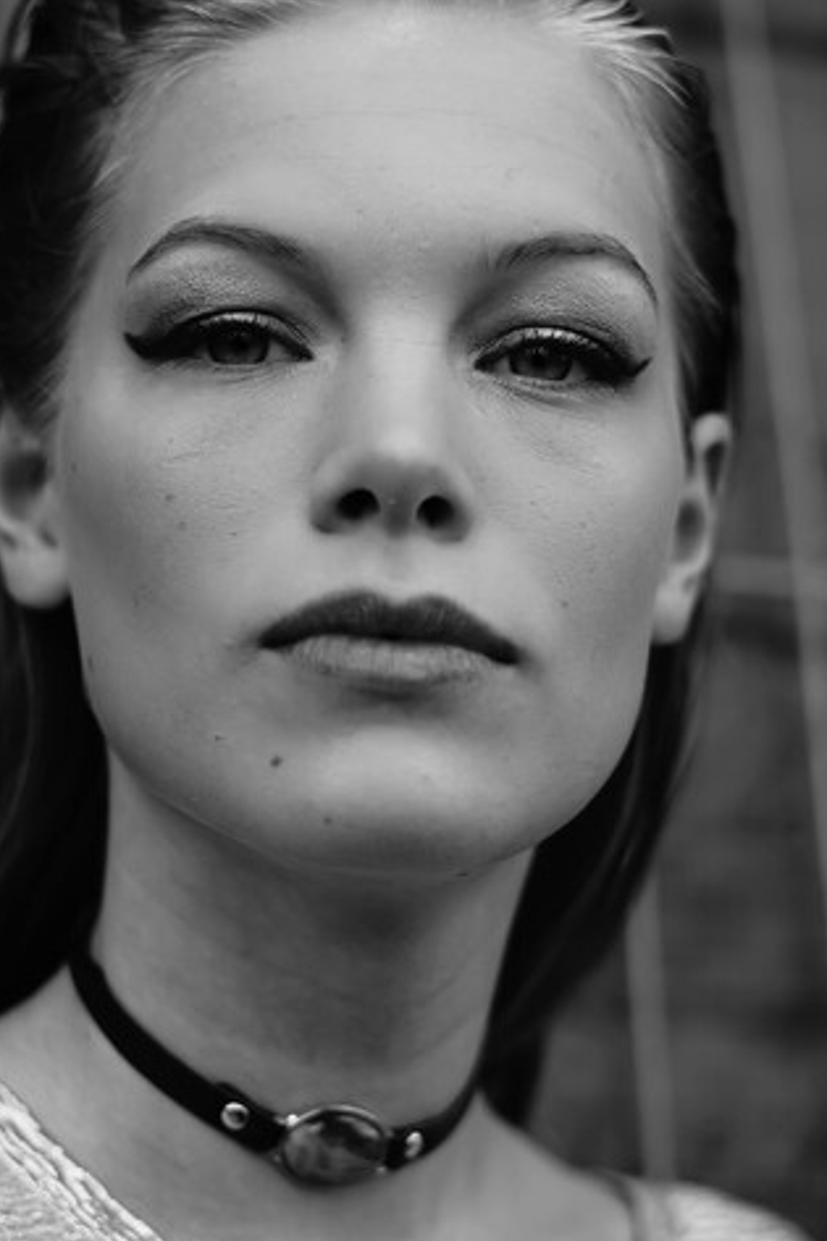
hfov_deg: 18.6
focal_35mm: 73
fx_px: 2517
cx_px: 252
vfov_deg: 27.7
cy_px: 695
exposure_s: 1/400
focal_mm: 50
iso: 200
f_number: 2.8
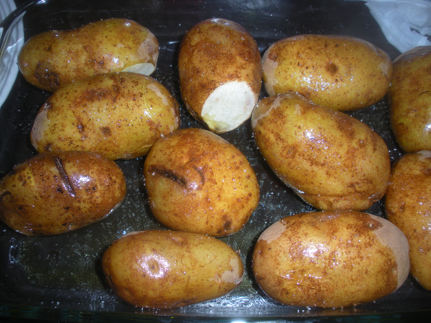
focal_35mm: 36
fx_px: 448
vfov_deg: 39.7
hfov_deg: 51.4
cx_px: 216
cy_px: 162
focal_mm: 6.3
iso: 64
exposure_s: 1/60
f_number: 3.5
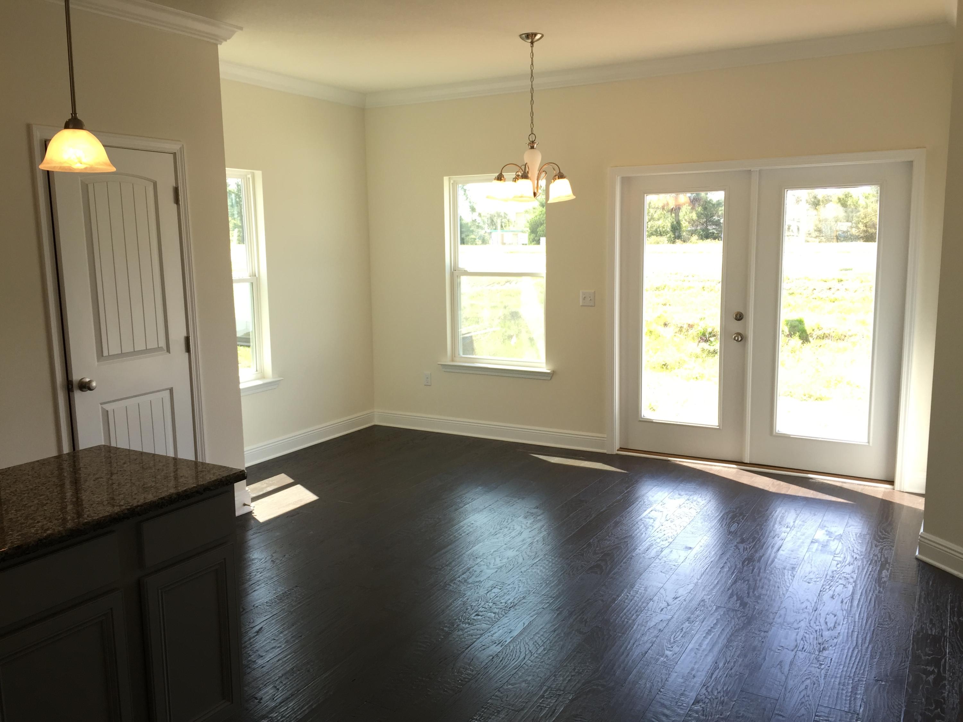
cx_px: 482
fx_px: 807
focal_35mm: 29
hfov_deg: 61.7
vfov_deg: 48.2
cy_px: 361
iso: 32
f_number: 2.2
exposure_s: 1/120
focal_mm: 4.15
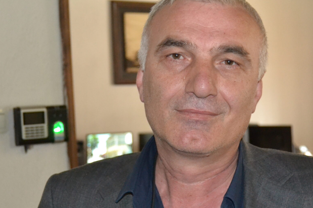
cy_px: 137
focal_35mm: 80
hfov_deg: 25.3
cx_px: 197
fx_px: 696
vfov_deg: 17.0
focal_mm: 32
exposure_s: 1/60
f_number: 4.5
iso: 3200
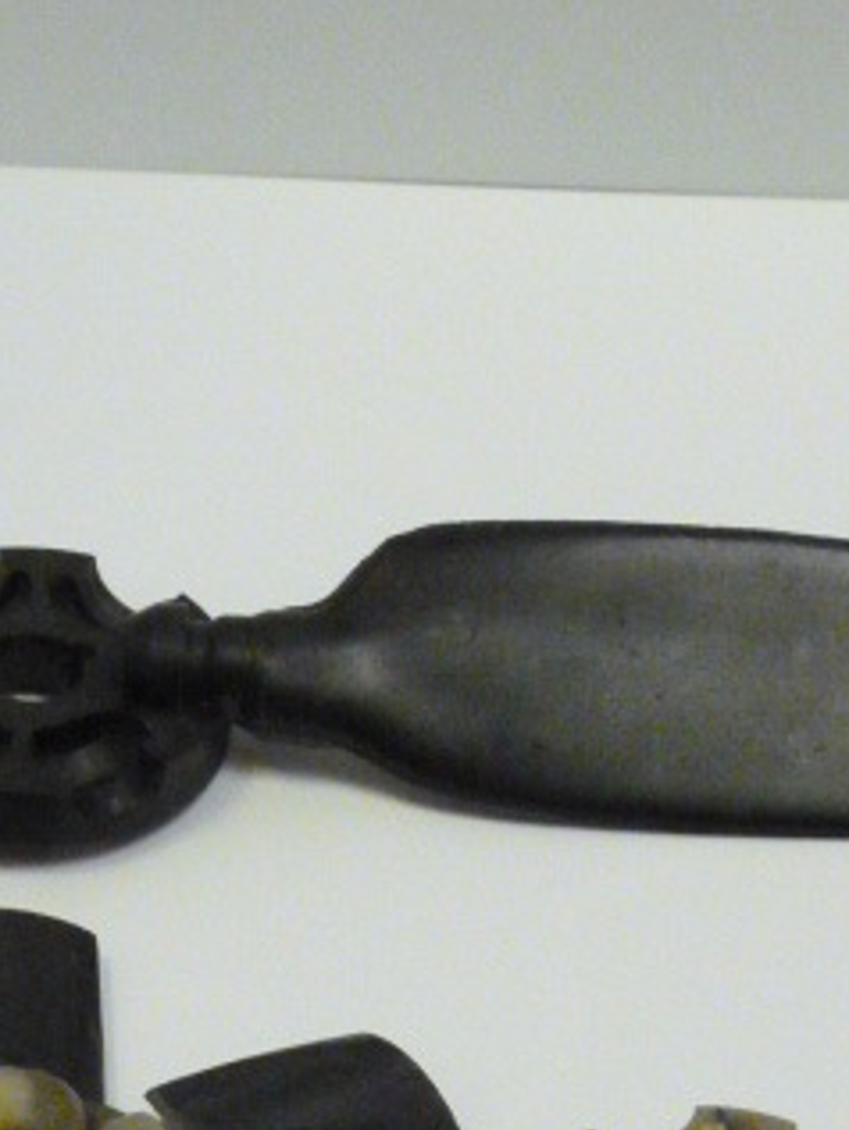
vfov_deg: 15.9
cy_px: 941
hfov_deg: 12.0
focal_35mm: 123
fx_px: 4020
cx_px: 143
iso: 1600
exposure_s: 1/250
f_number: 4.1
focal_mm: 10.9
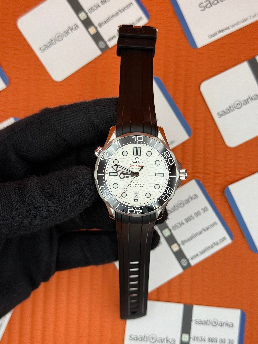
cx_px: 129
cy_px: 172
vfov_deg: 39.7
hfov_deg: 30.3
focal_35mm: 48
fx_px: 477
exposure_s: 1/161
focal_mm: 6.76
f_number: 1.78
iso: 50
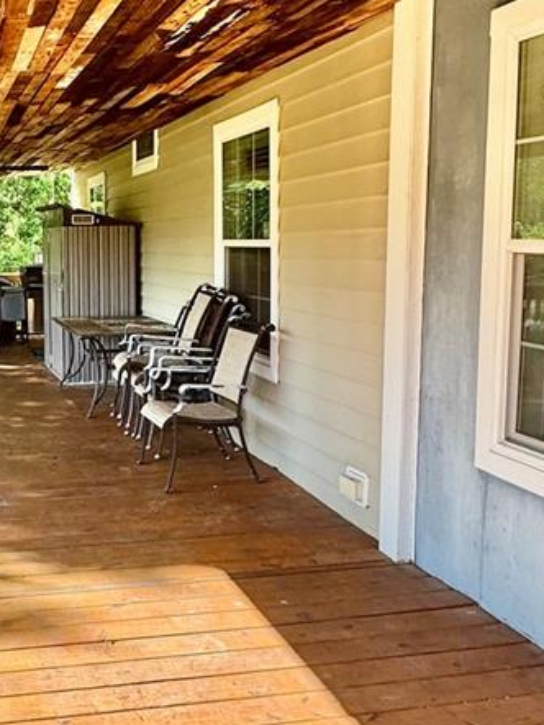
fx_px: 795
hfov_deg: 35.5
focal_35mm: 38
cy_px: 328
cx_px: 52
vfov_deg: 48.9
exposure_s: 1/108
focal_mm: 2.22
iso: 40
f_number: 2.2
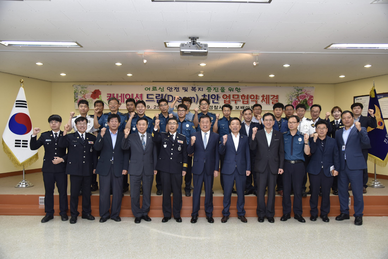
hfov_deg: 65.5
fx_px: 302
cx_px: 194
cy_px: 130
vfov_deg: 46.4
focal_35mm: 28
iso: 800
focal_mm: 28
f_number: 4.5
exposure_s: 1/125
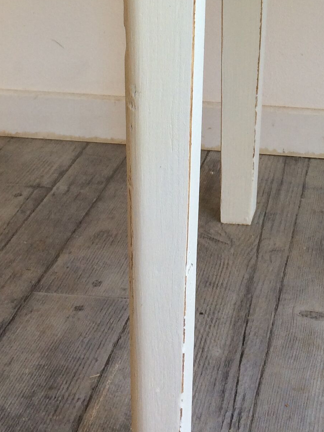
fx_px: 986
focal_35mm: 79
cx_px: 256
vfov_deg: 23.4
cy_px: -27
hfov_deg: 18.5
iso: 40
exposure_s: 1/50
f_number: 2.2
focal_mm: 4.15
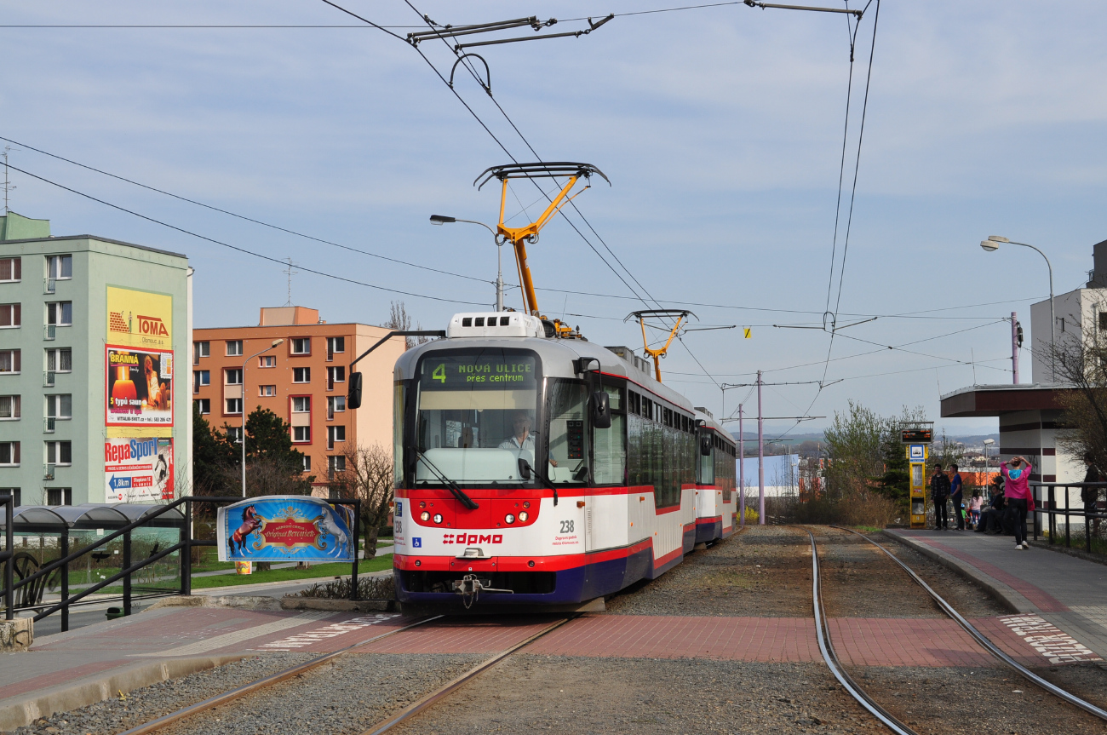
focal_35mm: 51
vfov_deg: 26.4
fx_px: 1566
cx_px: 554
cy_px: 368
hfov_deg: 38.9
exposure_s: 1/400
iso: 250
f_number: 10
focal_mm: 34
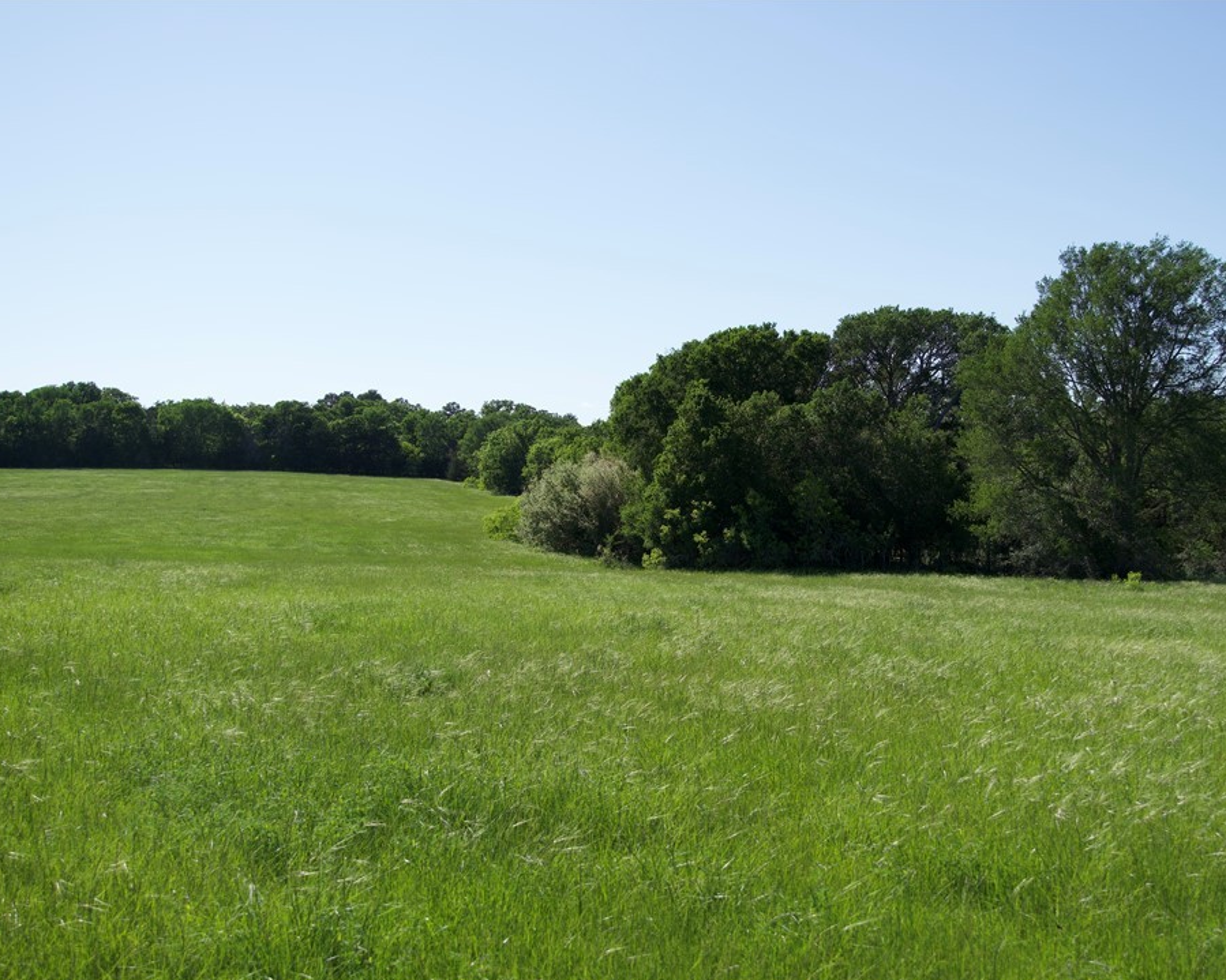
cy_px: 491
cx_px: 706
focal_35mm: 51
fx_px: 1850
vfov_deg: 29.7
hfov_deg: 36.6
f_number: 5
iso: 100
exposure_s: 1/640
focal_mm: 30
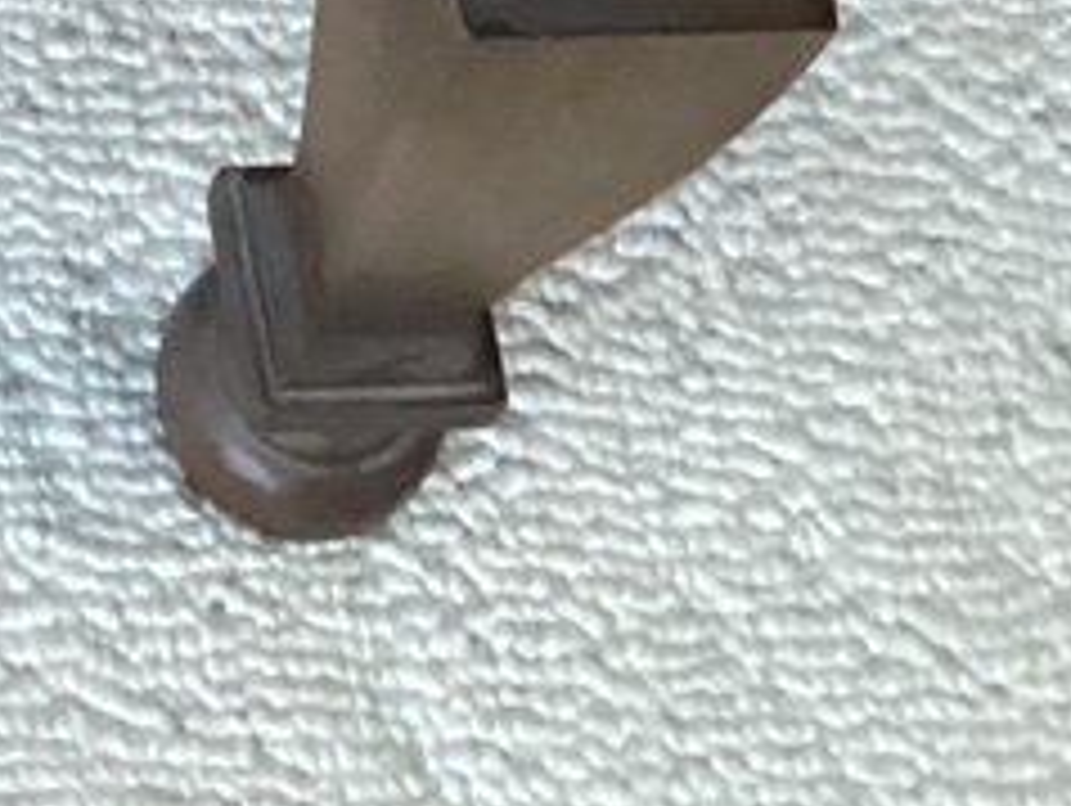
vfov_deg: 6.7
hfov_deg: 9.3
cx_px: -1168
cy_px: -1731
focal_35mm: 197
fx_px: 6101
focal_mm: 3.3
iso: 800
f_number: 2.4
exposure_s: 1/30
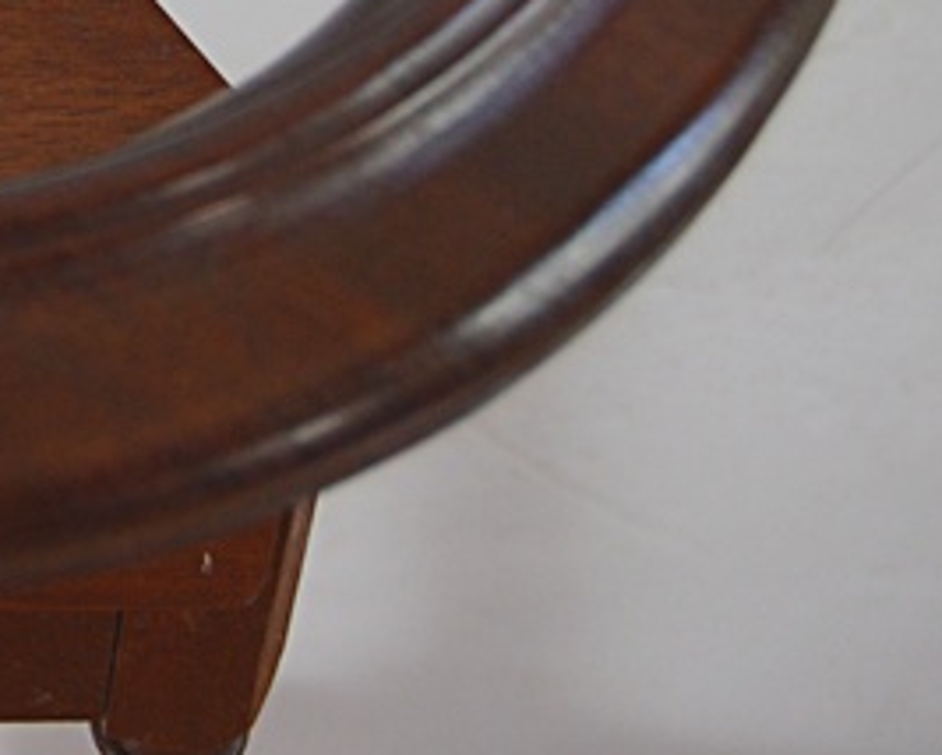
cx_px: -434
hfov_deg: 13.3
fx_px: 3822
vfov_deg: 10.9
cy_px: -376
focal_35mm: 137
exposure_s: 1/60
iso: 500
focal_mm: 26
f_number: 4
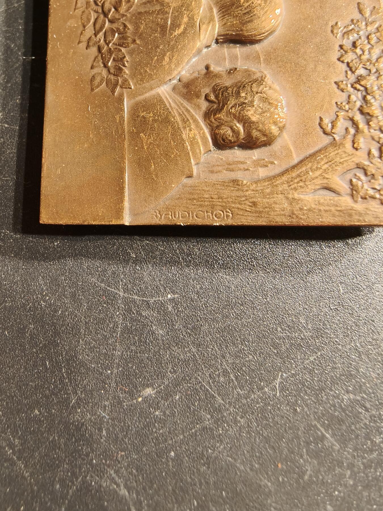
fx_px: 339
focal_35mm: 23
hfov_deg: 58.9
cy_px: 256
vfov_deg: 73.9
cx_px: 192
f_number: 2
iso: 250
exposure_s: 1/50
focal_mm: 2.32
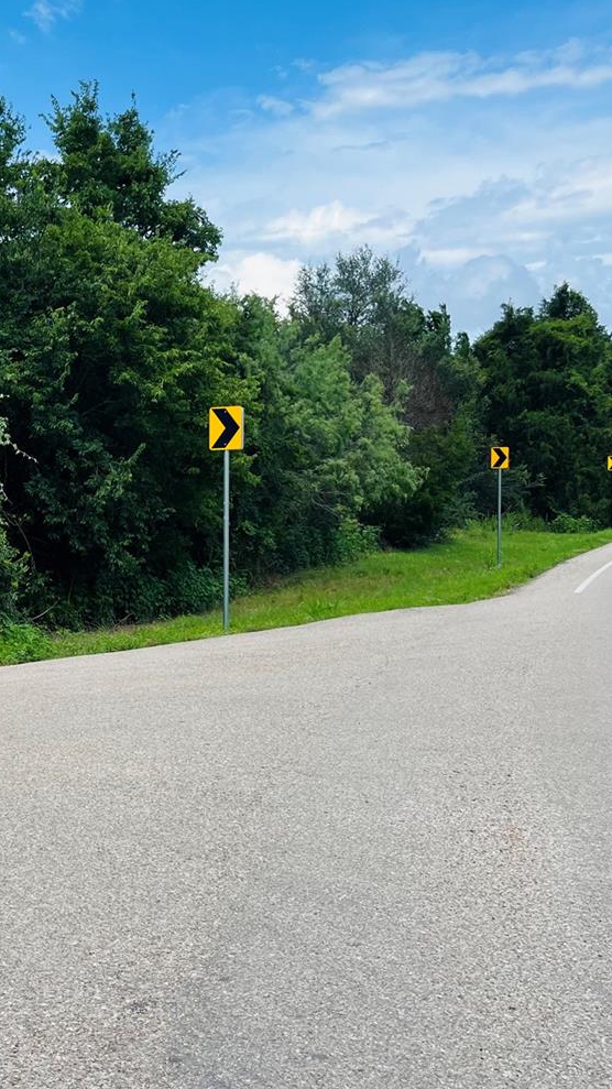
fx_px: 1270
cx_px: -10
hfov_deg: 25.6
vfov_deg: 46.4
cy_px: 560
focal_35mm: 44
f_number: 1.6
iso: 50
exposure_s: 1/1862
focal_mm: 5.1
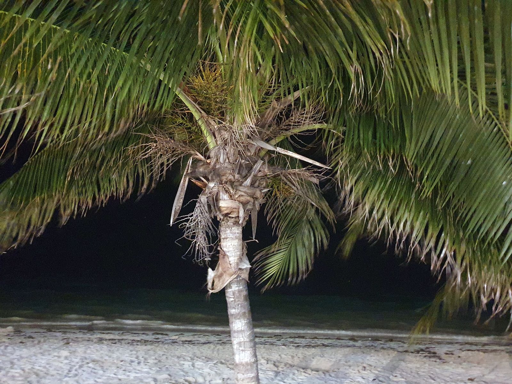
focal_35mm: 26
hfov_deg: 67.3
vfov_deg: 53.1
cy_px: 192
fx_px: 385
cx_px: 256
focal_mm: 4.32
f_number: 1.5
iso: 1000
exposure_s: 1/6
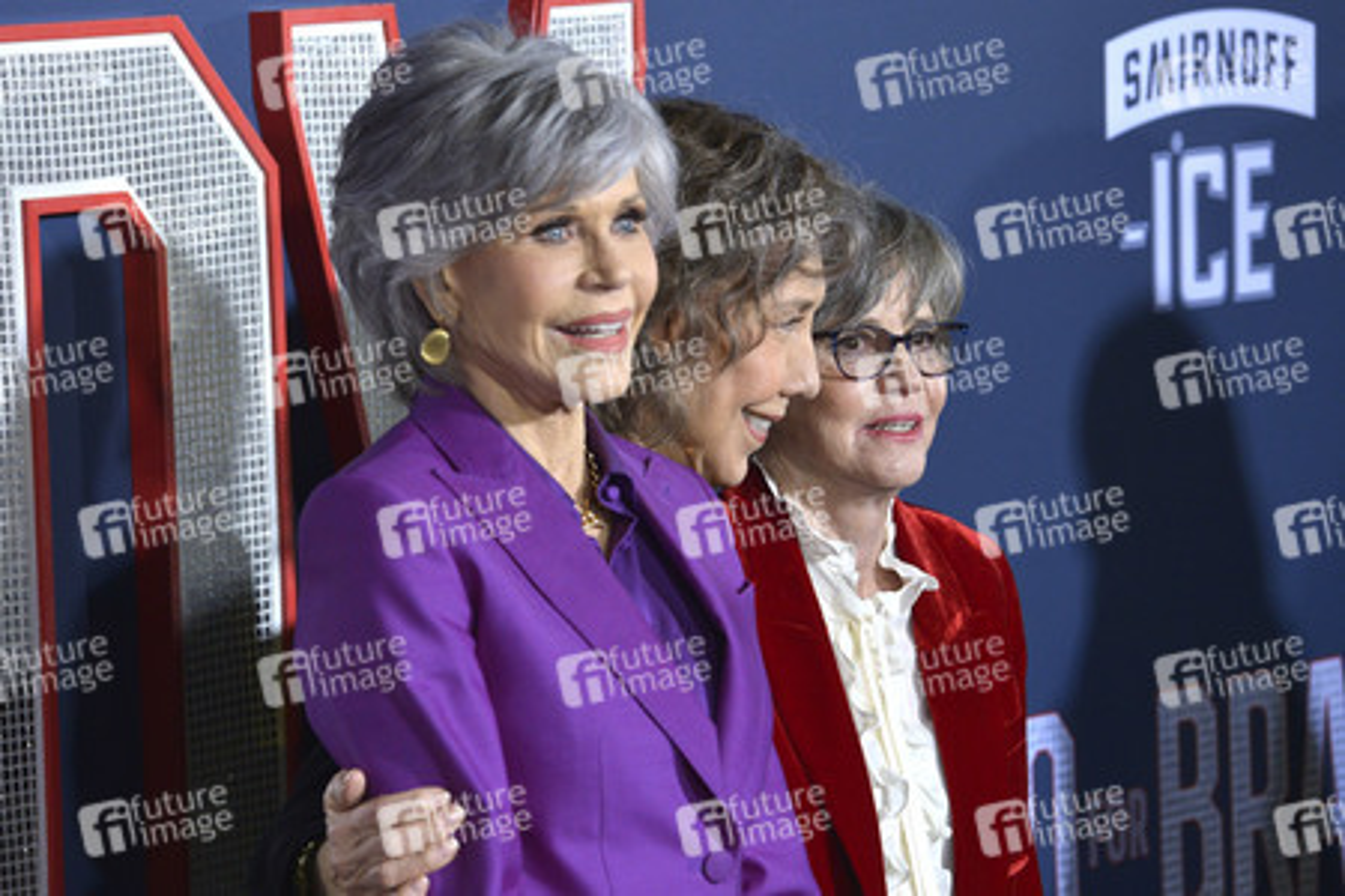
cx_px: 672
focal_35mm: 200
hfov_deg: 10.3
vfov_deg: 6.9
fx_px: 7472
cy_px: 448
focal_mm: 200
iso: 2000
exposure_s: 1/320
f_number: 6.3
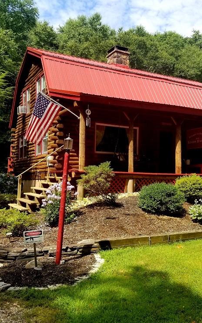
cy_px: 161
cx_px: 141
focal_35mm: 37
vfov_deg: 52.7
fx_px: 326
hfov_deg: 34.0
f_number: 1.7
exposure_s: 1/1896
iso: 50
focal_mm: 4.25
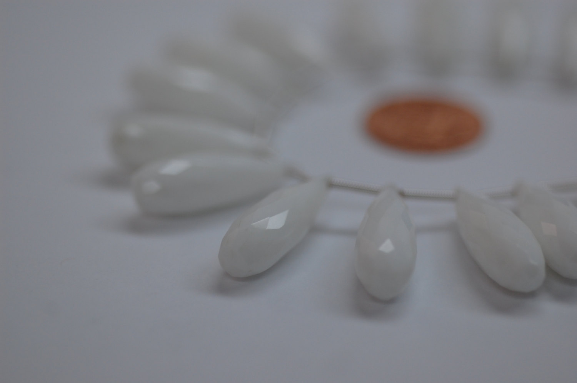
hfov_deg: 22.6
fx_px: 1441
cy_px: 192
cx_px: 288
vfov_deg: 15.2
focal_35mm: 90
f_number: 3.3
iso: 400
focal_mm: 60
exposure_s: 1/400
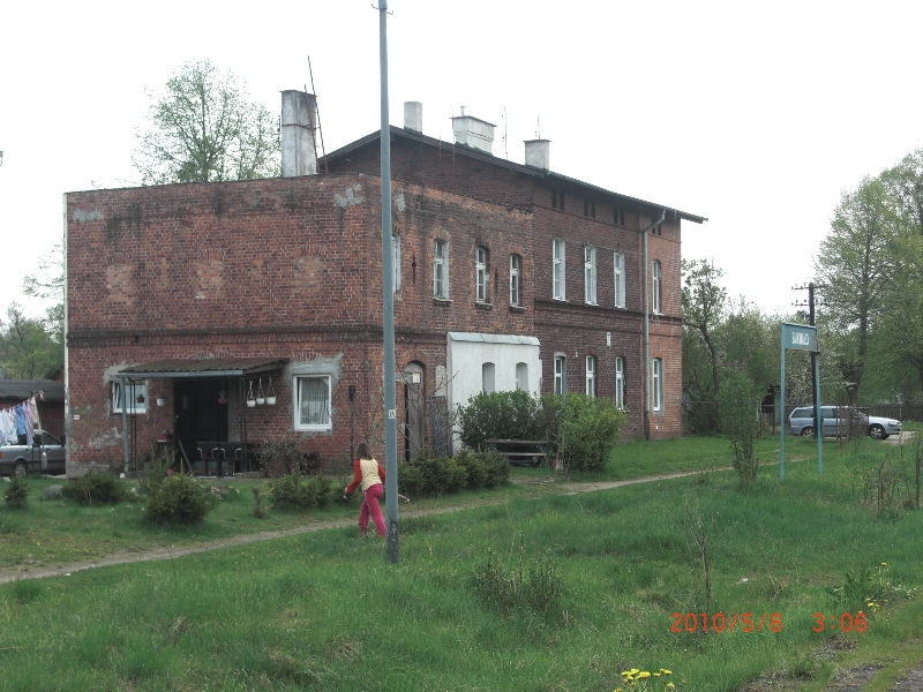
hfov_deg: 29.4
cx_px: 462
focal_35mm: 66
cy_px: 346
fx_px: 1760
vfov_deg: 22.3
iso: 50
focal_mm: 11.7
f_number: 4.1
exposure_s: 1/160
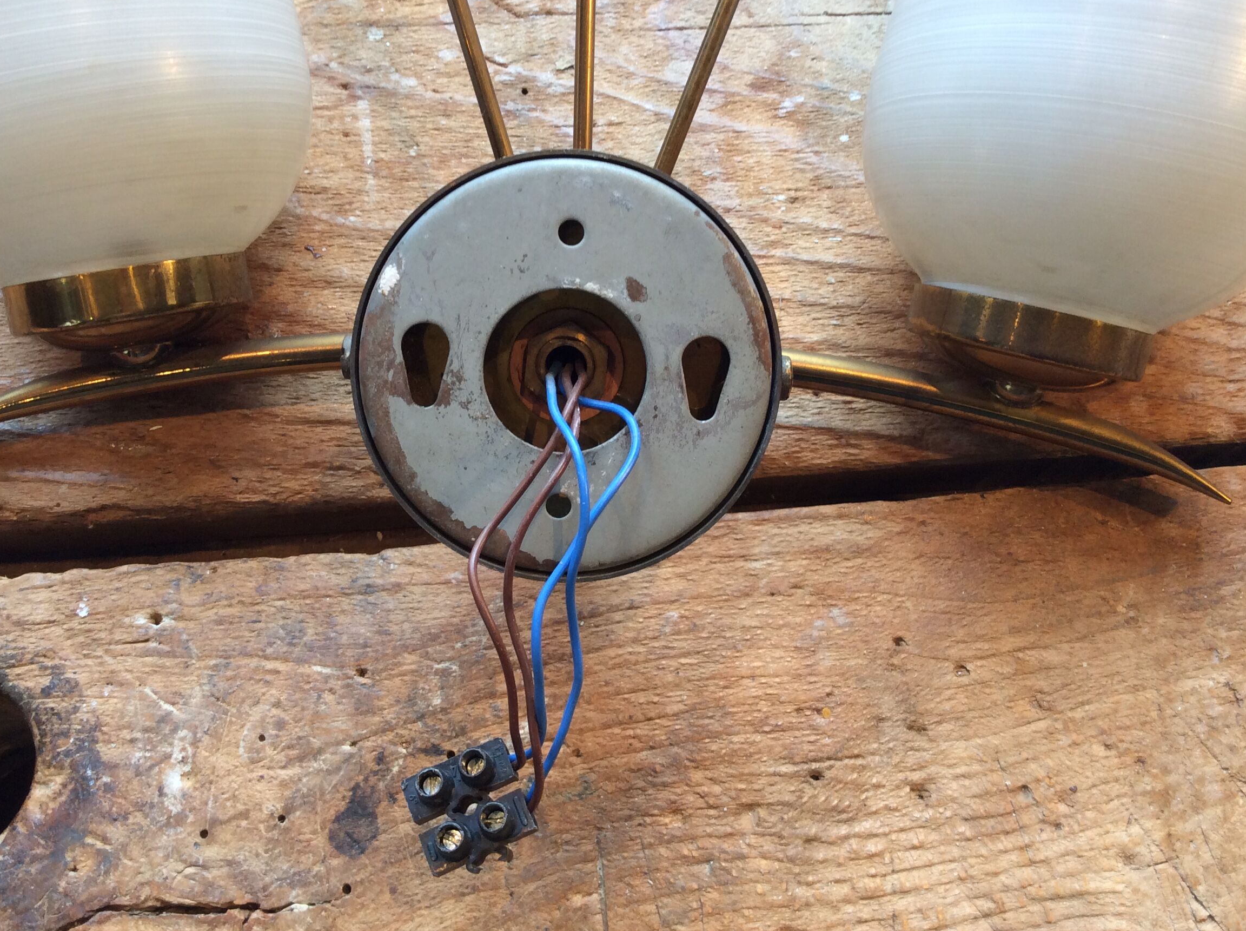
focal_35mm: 36
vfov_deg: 39.5
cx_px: 602
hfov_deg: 51.4
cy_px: 432
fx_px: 1294
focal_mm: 3.3
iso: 40
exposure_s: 1/33
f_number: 2.4
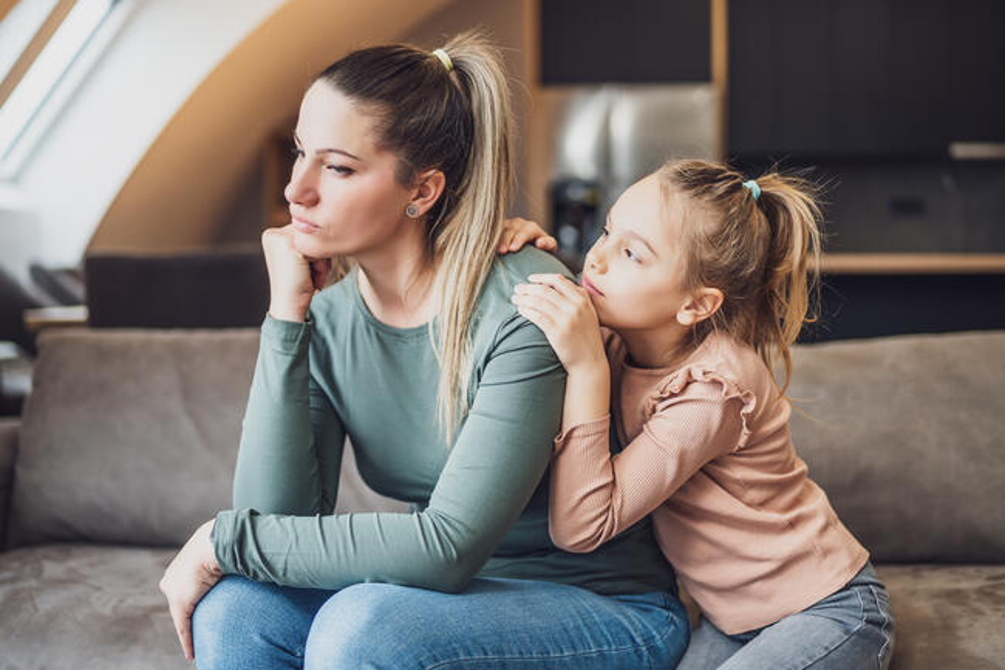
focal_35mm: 35
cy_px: 335
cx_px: 502
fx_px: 977
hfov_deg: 54.4
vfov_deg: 37.8
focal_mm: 35
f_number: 1.4
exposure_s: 1/200
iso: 320
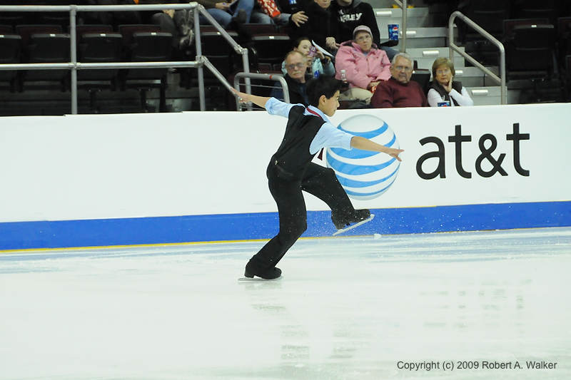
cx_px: 286
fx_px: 3092
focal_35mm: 195
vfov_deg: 7.0
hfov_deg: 10.6
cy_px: 190
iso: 3200
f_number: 5.6
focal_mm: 130
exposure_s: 1/800
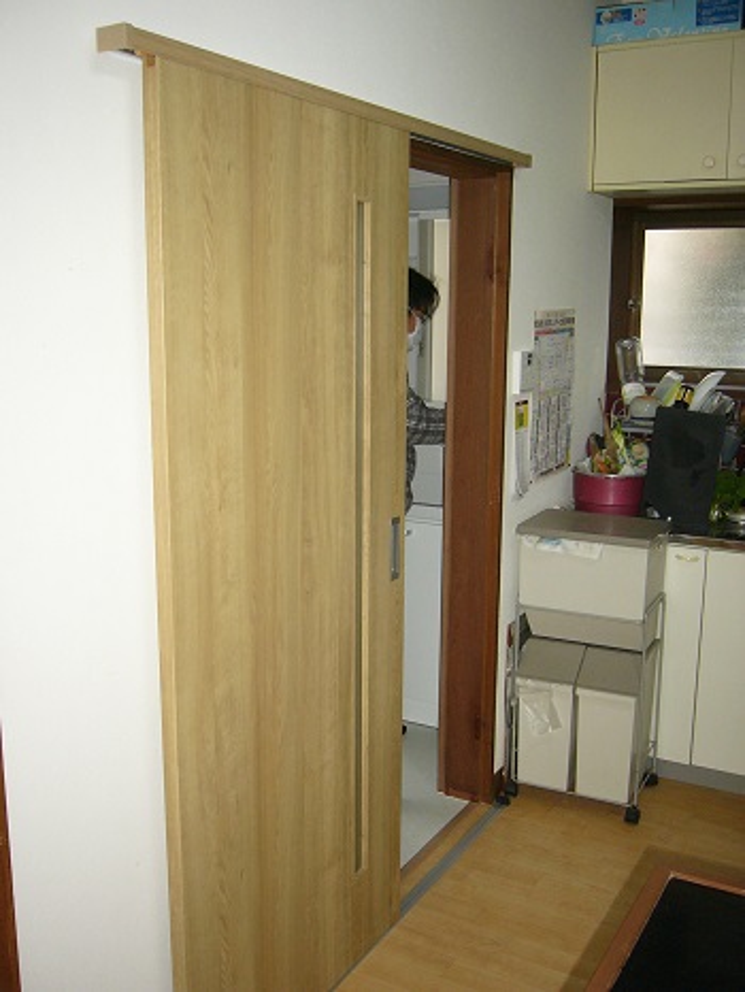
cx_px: 372
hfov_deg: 40.7
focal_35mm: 35
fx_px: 1003
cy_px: 496
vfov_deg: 52.6
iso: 200
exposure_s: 1/60
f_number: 2.8
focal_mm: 5.8
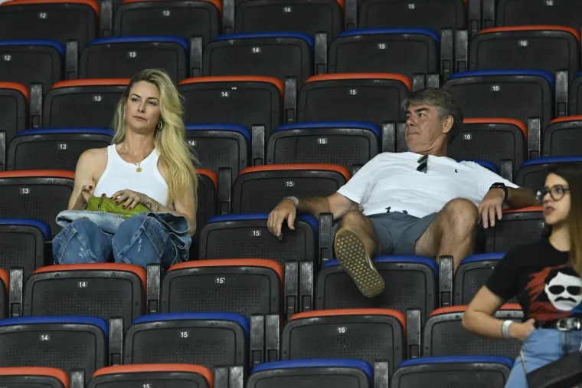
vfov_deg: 3.4
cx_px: 291
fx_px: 6464
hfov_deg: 5.2
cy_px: 194
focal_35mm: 400
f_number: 4
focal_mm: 400
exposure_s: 1/250
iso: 5000
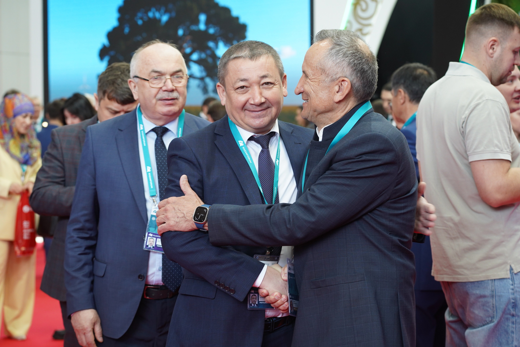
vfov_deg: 13.7
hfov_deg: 20.4
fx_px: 1444
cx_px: 260
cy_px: 174
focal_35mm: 100
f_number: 6.3
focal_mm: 100
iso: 1600
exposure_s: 1/125
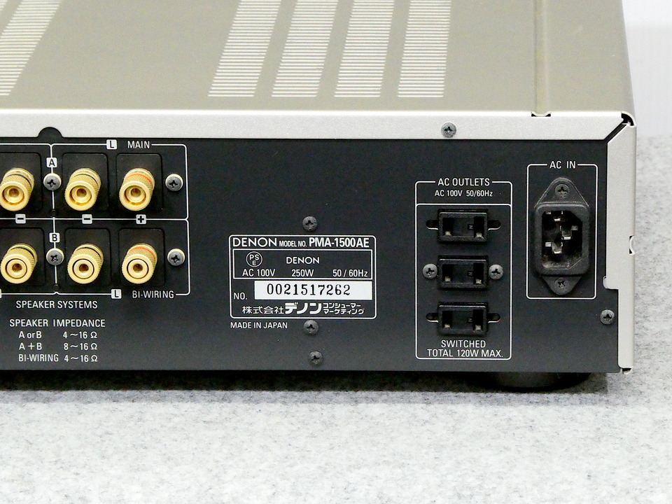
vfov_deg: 8.6
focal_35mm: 172
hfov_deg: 11.5
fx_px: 3339
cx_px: 336
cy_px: 252
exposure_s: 1/13
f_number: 7.1
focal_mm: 30.9
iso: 1600
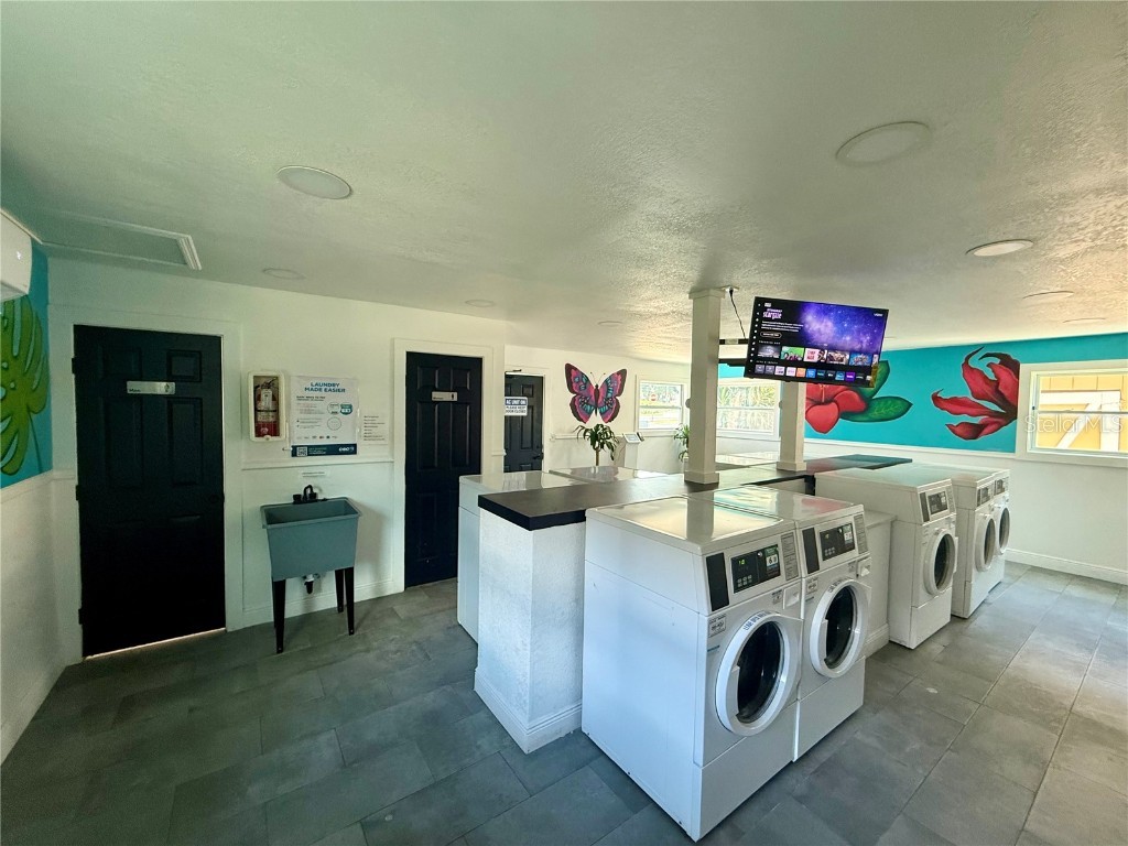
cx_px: 564
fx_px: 456
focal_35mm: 14
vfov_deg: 85.7
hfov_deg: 102.1
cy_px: 423
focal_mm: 2.22
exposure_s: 1/99
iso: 250
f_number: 2.2
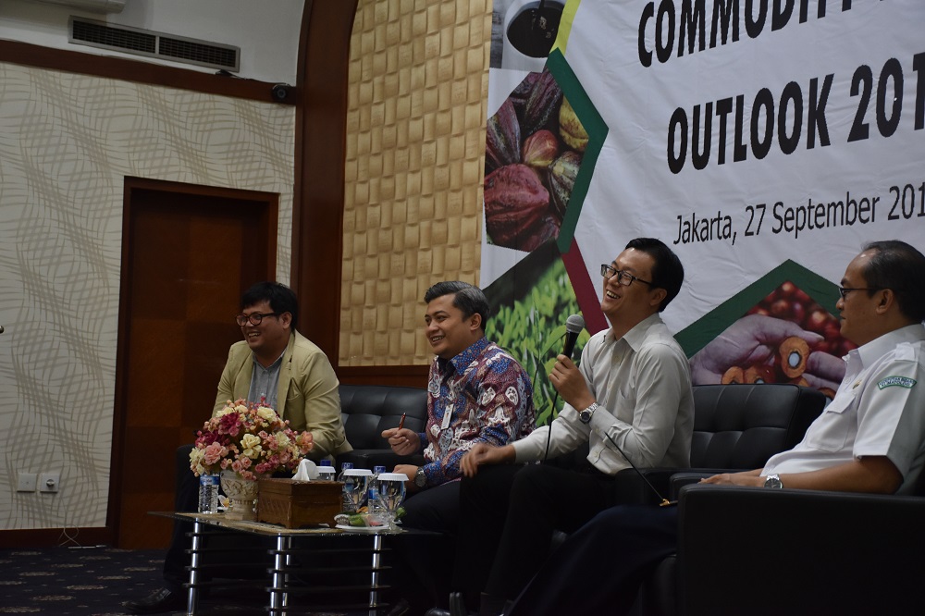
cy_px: 308
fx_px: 1734
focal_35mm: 68
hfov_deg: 29.9
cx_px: 462
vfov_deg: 20.1
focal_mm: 45
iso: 1000
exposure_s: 1/80
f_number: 4.5
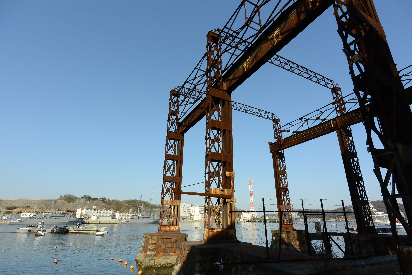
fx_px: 206
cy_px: 138
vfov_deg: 67.4
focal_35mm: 18
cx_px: 206
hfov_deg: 90.0
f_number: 5.6
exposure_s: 1/800
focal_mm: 6.7
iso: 160
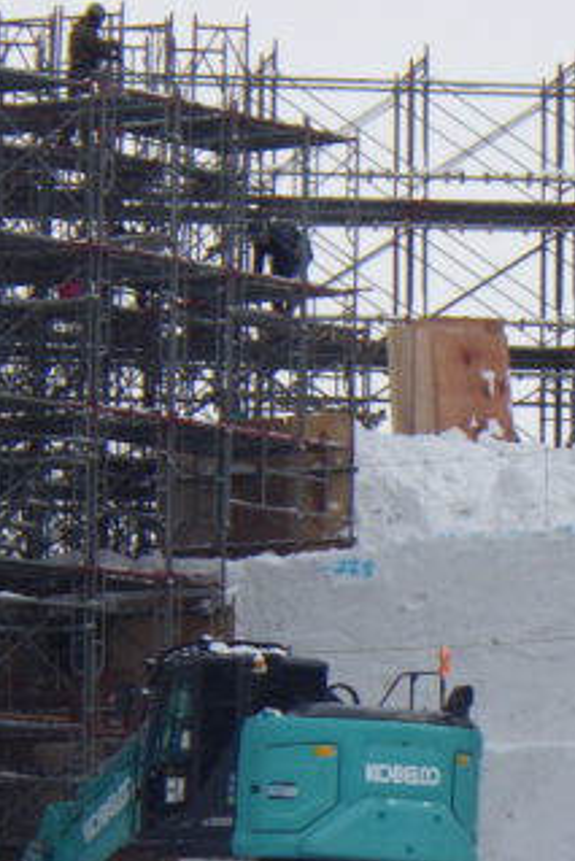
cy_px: 652
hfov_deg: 4.2
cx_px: 476
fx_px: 7753
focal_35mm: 324
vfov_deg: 6.4
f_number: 5.5
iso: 125
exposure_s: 1/400
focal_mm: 25
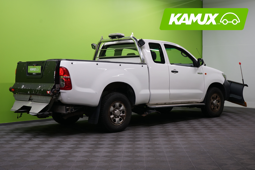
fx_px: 375
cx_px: 128
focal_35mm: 53
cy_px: 85
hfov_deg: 37.5
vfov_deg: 25.5
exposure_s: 1/50
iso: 400
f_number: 5.6
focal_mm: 53
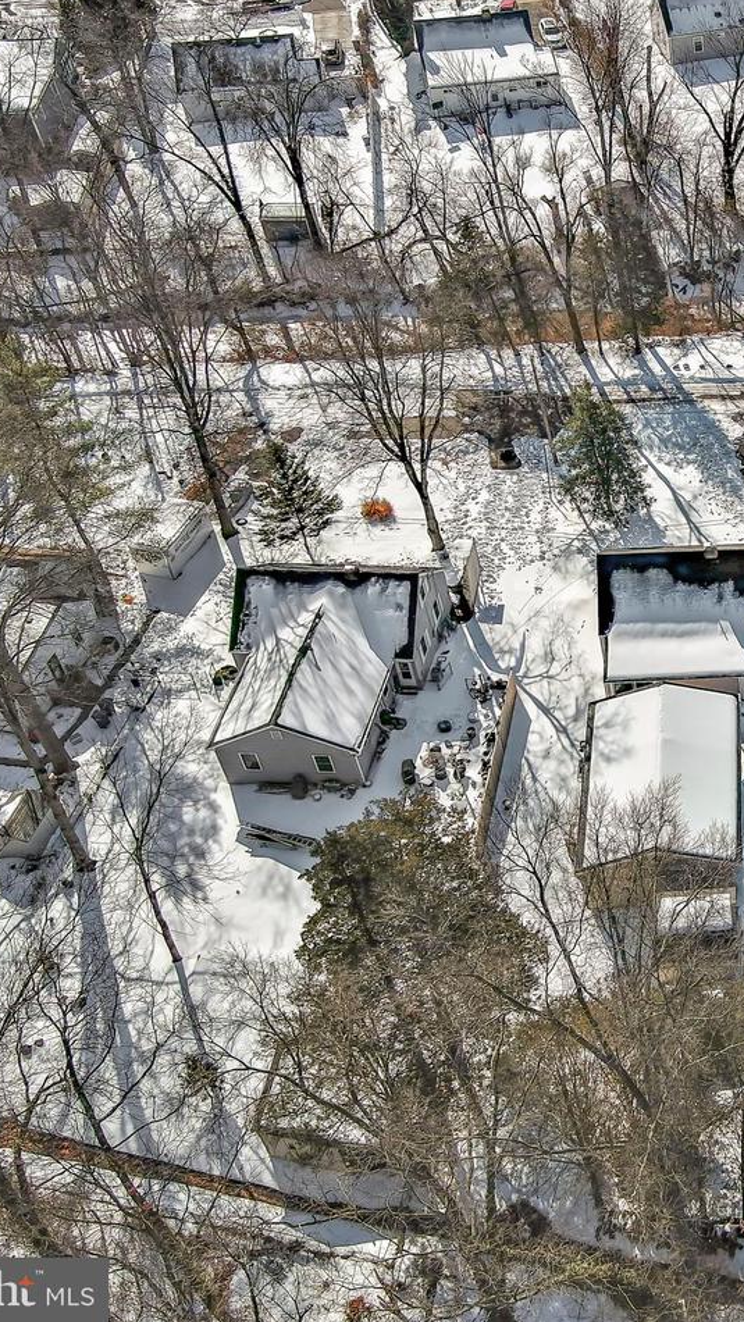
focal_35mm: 46
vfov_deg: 44.6
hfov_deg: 23.7
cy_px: 662
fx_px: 1613
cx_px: 893
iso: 100
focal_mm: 10.57
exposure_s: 1/2300
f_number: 2.8
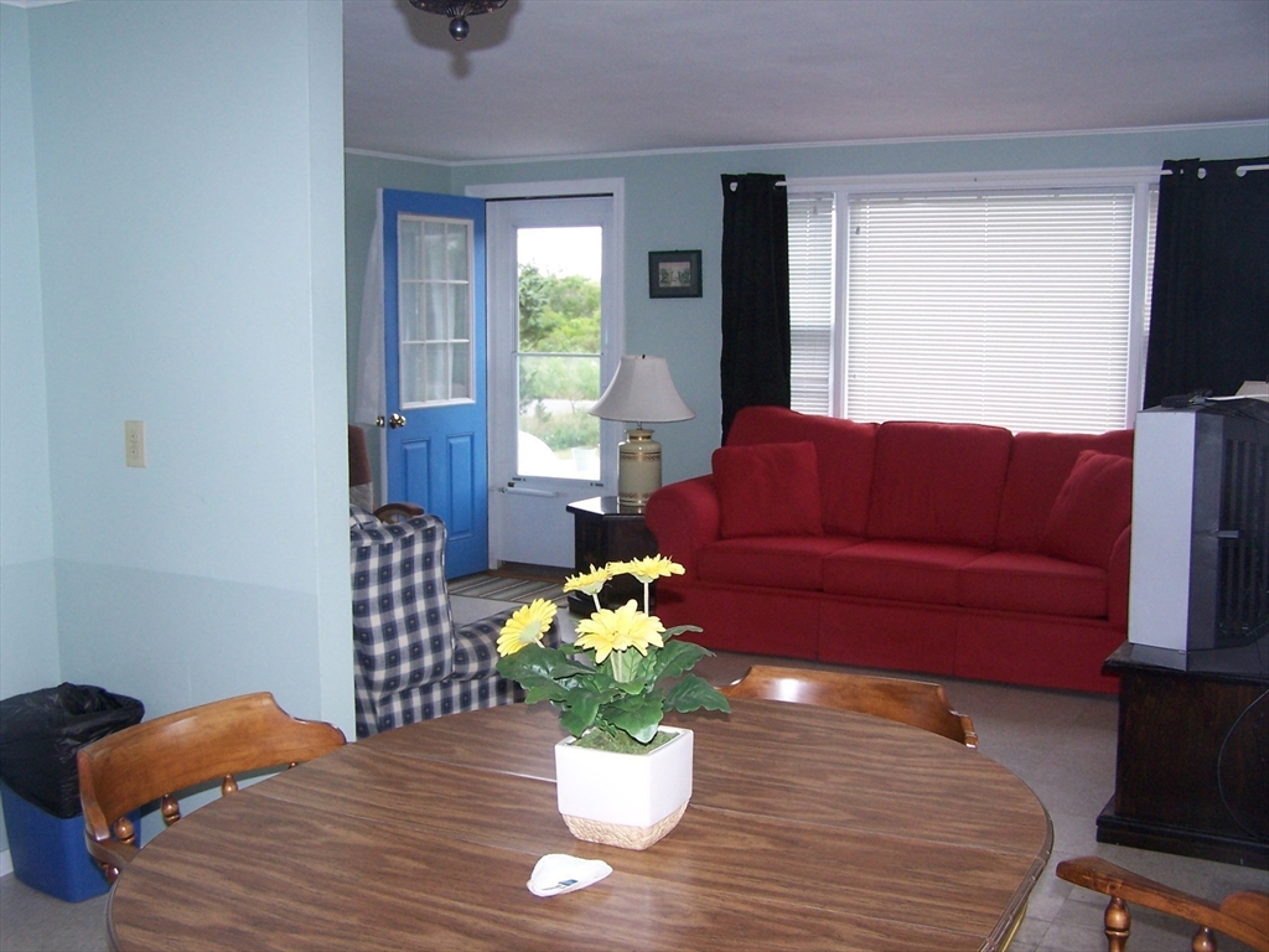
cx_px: 634
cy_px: 476
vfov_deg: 37.7
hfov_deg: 49.0
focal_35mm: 38
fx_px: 1393
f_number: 2.8
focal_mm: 6.3
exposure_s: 1/60
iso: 140
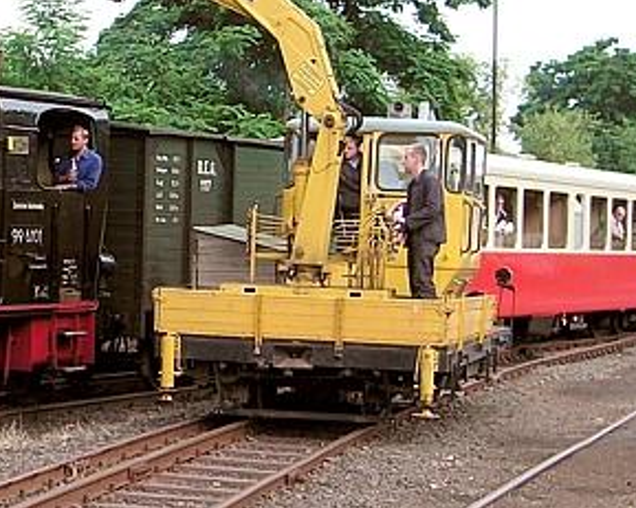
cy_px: 216
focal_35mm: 109
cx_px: 96
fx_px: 2051
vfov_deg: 14.1
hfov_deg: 17.4
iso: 50
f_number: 3.5
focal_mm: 7.3
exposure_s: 1/90
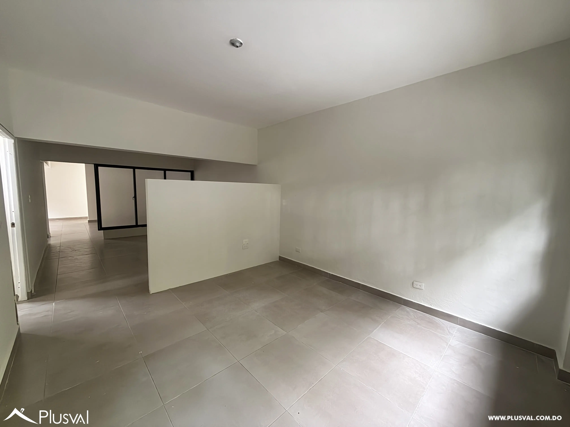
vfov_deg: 85.7
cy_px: 214
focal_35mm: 14
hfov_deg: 102.1
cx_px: 285
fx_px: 231
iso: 400
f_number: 2.2
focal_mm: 2.22
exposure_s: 1/11
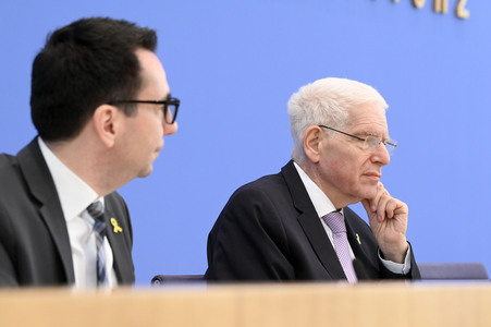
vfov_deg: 11.8
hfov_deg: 17.7
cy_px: 164
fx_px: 1581
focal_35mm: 116
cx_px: 246
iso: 4000
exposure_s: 1/640
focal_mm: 116
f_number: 5.6
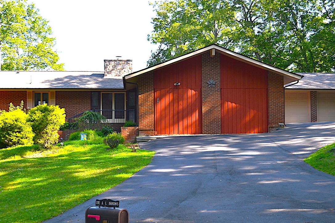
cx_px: 153
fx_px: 493
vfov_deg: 25.5
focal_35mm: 53
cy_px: 108
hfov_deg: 37.5
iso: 100
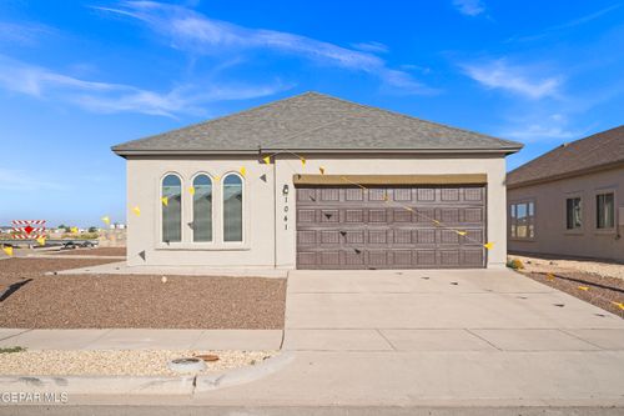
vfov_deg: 37.8
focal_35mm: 35
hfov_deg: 54.5
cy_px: 208
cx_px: 312
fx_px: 606
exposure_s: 1/160
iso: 100
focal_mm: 35
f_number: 8
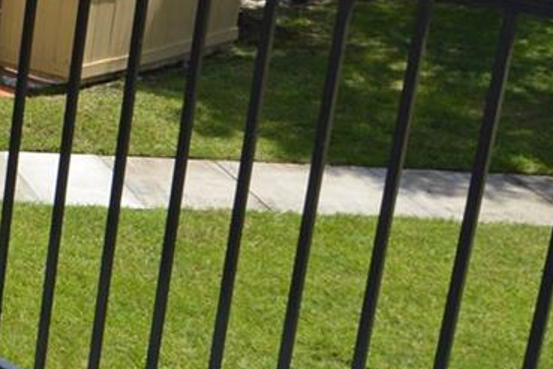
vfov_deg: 17.1
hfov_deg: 19.4
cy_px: -11
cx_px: -445
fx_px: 1198
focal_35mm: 78
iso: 100
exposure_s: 1/200
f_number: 7.1
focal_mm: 12
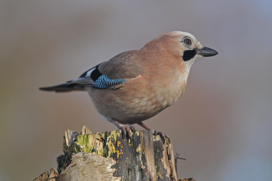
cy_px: 90
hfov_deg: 4.6
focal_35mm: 450
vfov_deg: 3.0
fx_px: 3396
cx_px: 136
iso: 800
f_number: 4.5
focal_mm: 300
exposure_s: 1/2500
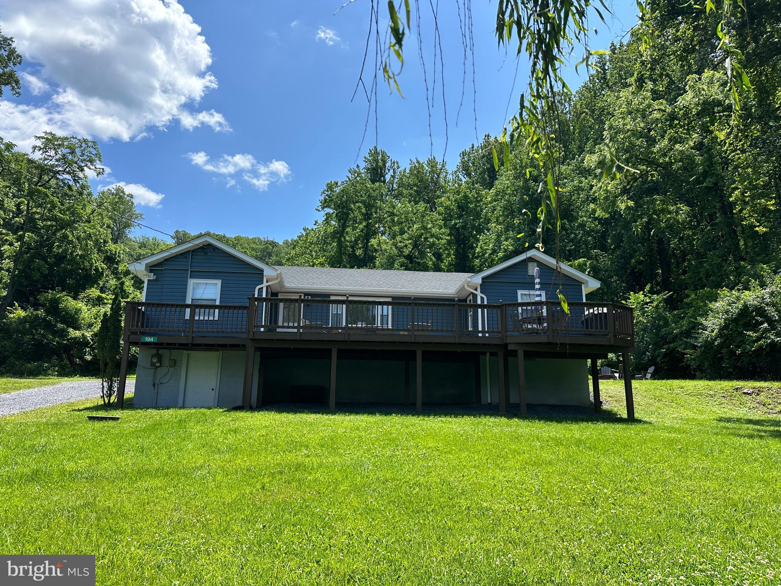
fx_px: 541
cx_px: 390
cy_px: 293
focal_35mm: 24
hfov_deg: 71.6
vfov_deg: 56.8
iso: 80
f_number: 1.78
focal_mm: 6.86
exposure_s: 1/2967
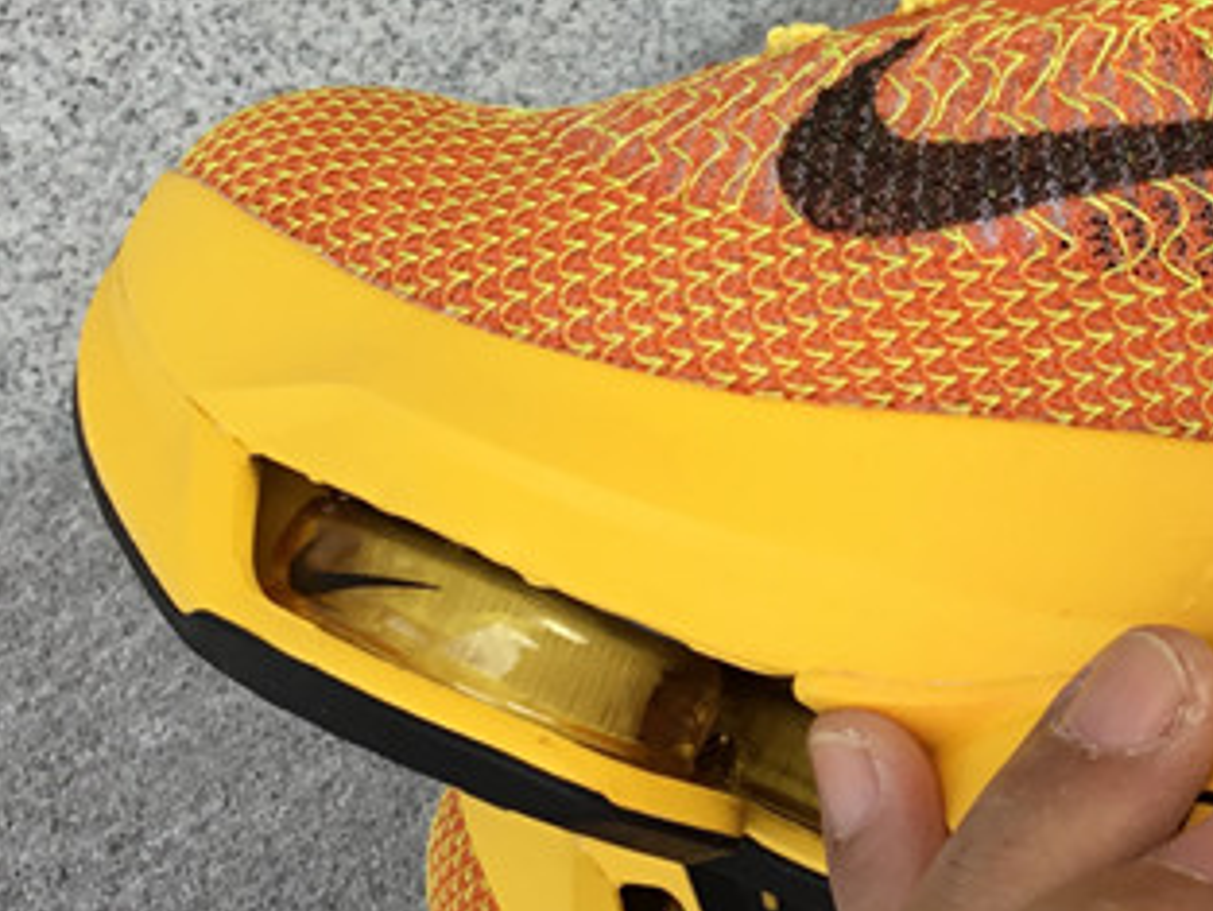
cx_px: 1073
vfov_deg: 16.6
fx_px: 3120
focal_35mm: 89
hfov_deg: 21.5
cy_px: 366
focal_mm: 3.3
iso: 25
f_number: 2.4
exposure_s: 1/156
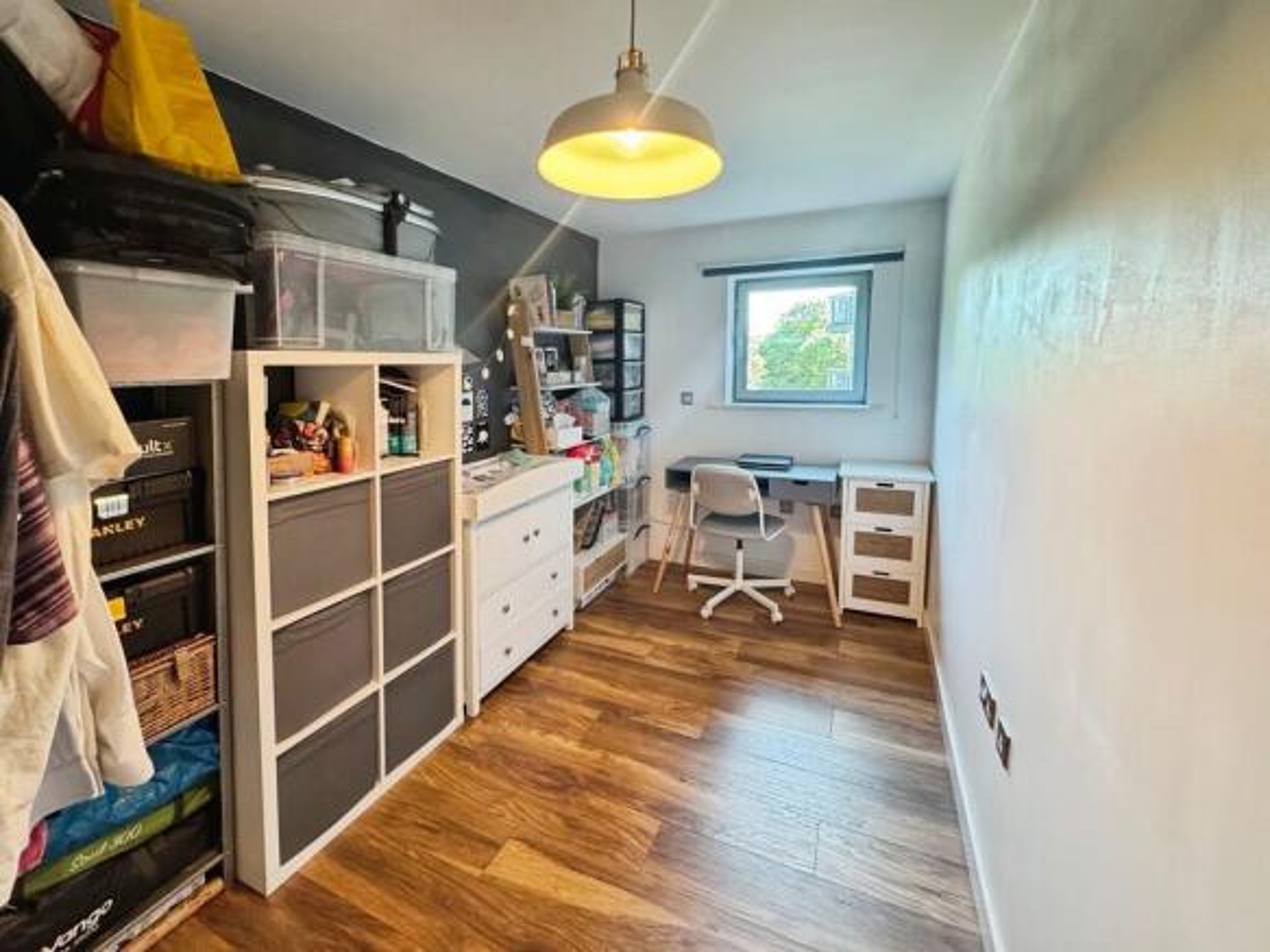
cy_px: 476
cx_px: 635
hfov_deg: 102.1
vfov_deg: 85.7
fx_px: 514
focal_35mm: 14
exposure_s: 1/63
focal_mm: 2.22
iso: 320
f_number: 2.2
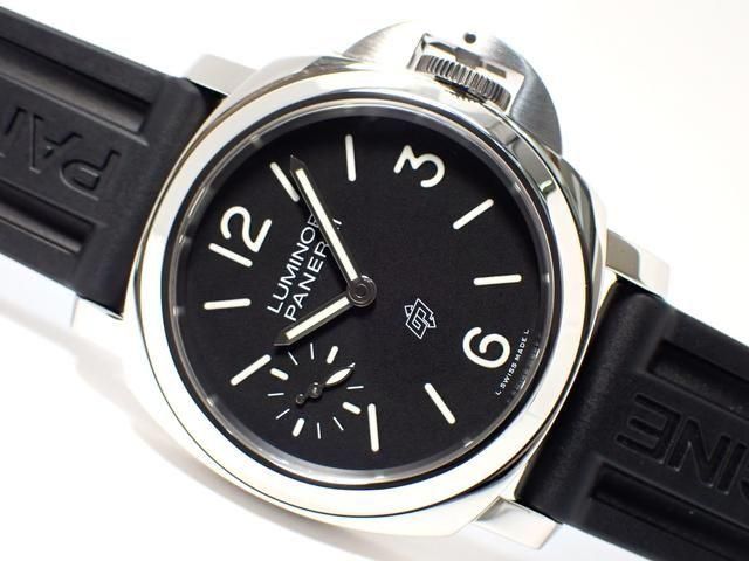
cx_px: 374
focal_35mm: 77
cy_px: 280
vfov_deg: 19.1
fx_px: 1666
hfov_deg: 25.3
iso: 400
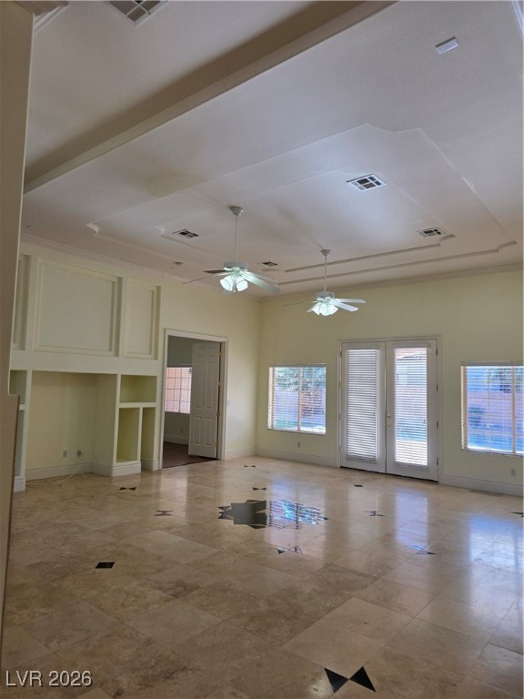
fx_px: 464
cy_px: 350
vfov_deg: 73.9
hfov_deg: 58.9
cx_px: 262
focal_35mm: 23
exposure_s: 1/120
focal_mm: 6.3
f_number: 1.7
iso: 40
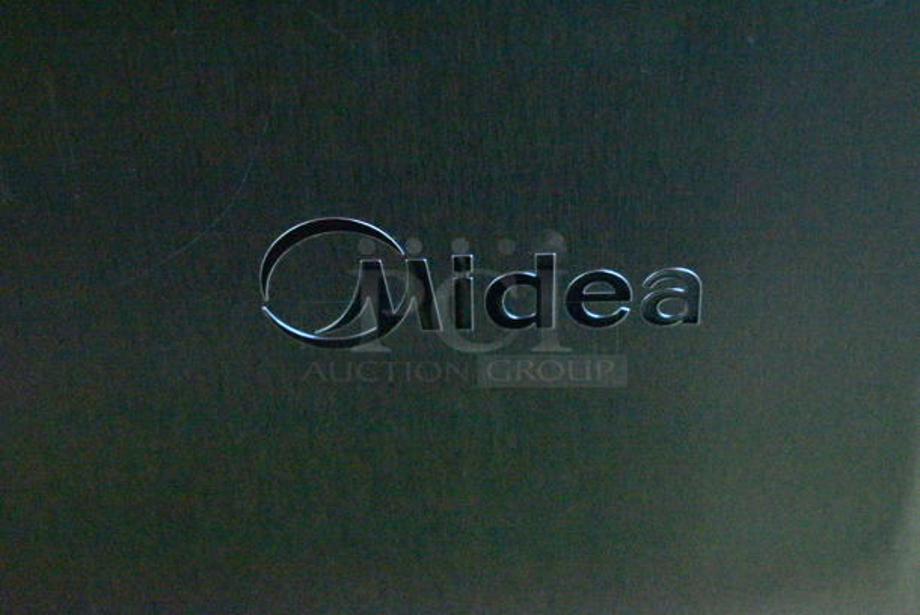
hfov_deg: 28.0
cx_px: 460
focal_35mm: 72
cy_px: 308
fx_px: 1842
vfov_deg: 19.0
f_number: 5.3
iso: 25600
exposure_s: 1/640
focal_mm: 48
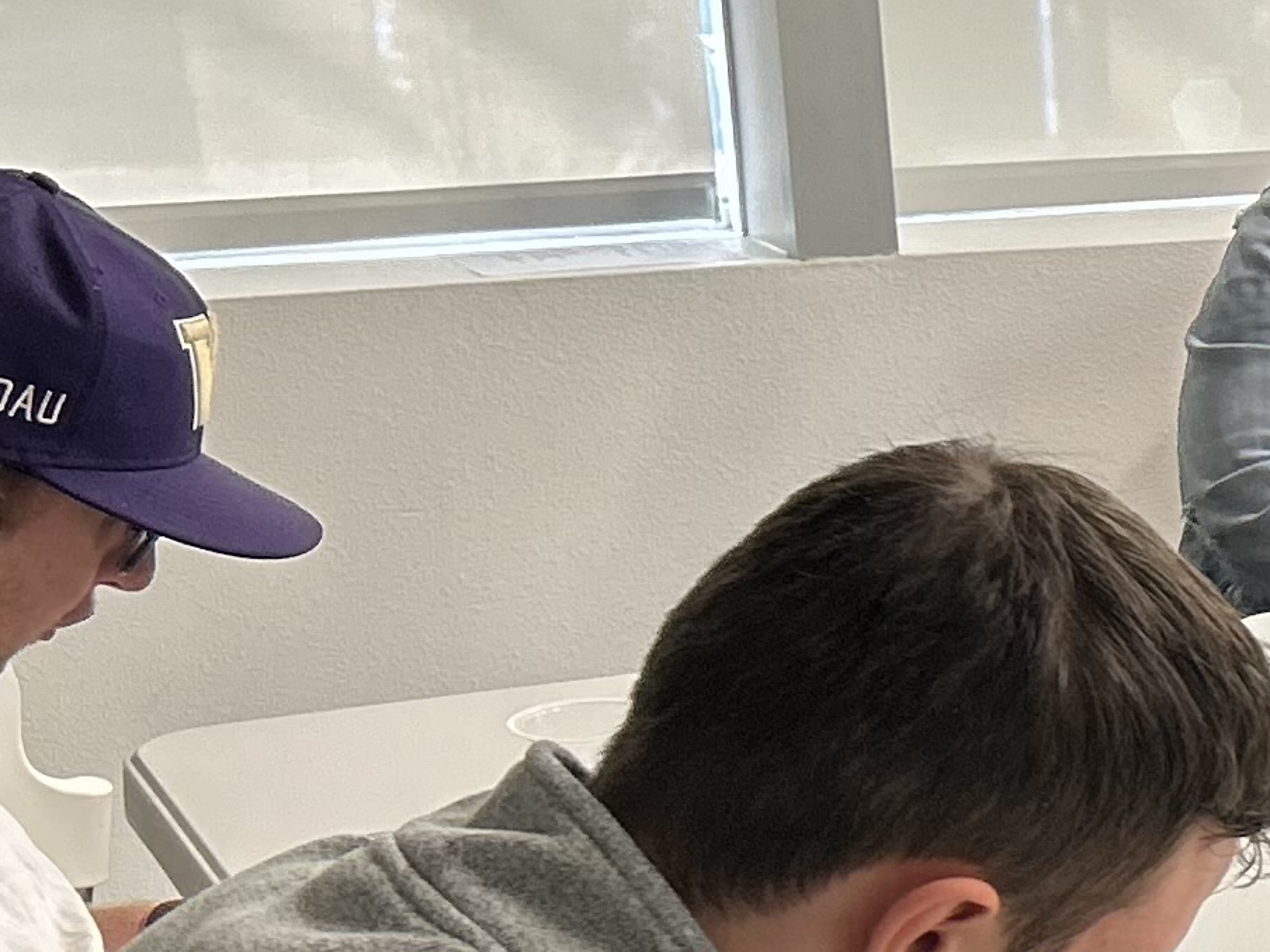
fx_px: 4256
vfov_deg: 12.7
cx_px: 2266
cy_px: 840
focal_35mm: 116
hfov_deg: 14.9
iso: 100
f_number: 1.5
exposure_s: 1/121
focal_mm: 5.7
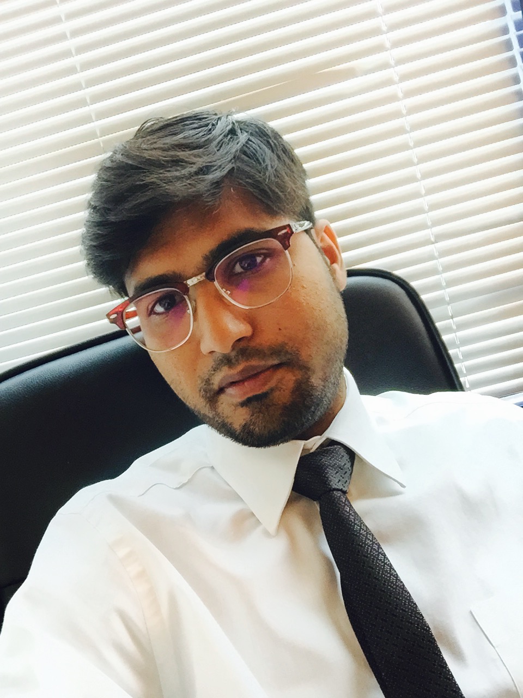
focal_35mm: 31
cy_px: 349
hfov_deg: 45.4
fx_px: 624
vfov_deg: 58.4
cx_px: 262
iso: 64
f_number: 2.2
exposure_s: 1/30
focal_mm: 2.65
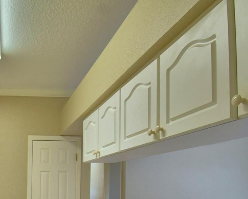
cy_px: 182
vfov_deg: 40.9
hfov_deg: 47.4
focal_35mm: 33
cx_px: 15
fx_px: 242
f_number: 4.5
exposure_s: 1/60
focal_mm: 10
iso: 400
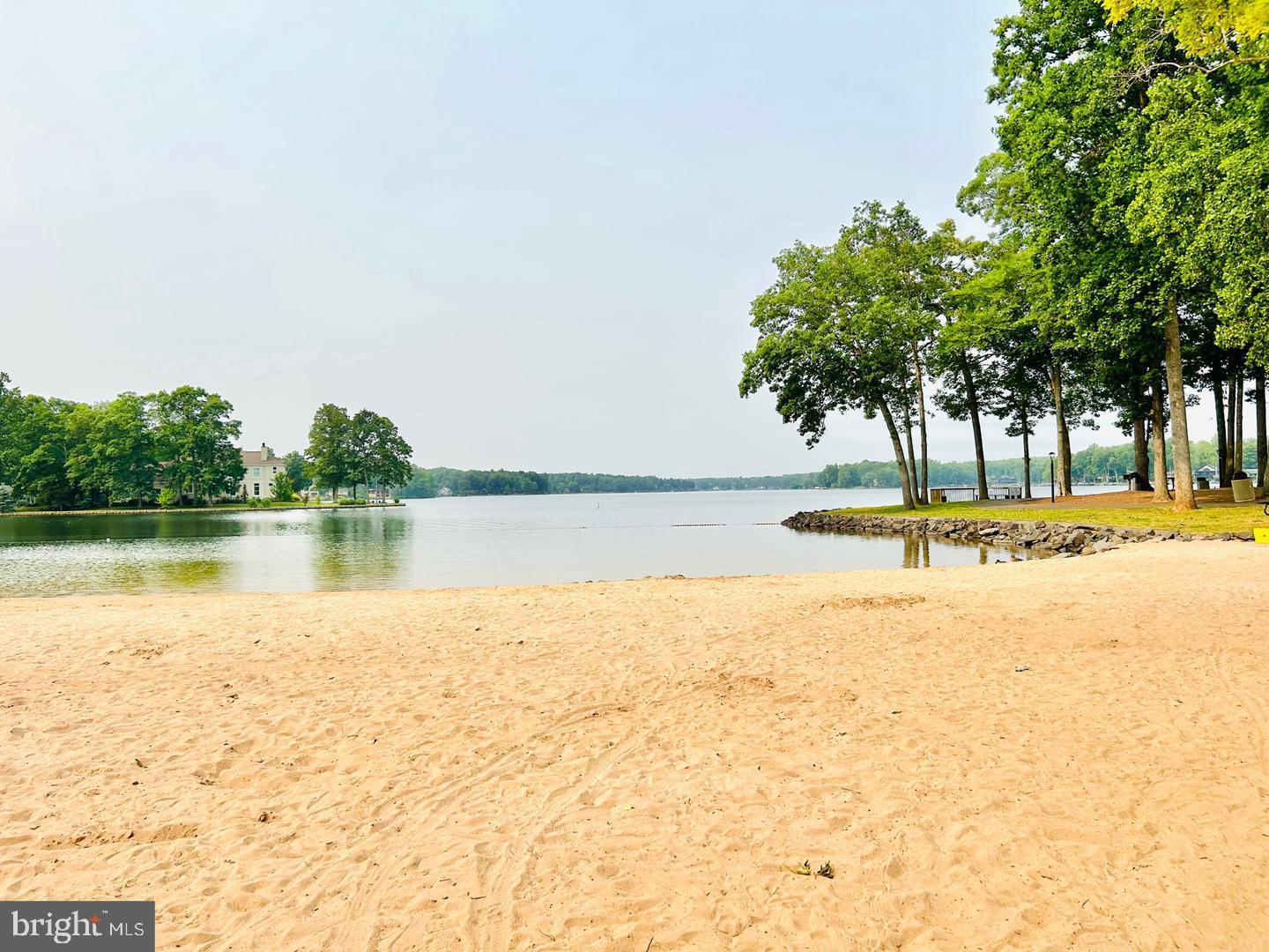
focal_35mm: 26
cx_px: 634
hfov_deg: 67.3
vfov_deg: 53.1
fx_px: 953
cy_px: 476
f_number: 1.5
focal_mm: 5.7
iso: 50
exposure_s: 1/6579
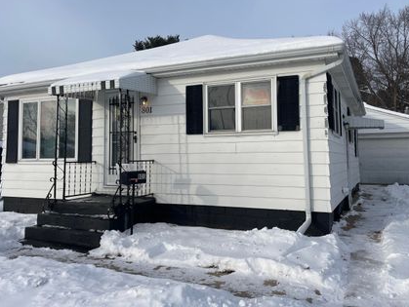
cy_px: 131
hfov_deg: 58.3
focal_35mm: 31
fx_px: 367
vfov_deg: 45.4
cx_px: 211
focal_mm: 4.2
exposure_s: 1/4651
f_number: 1.6
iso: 32
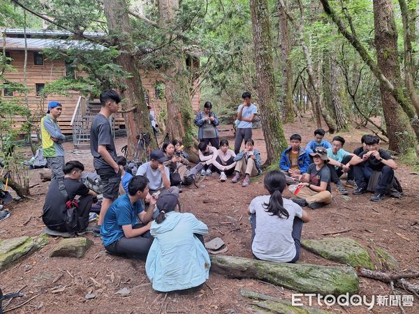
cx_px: 210
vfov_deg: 58.9
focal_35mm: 23
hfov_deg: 73.9
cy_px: 157
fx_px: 278
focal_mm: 5.54
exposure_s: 1/40
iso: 100
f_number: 1.8
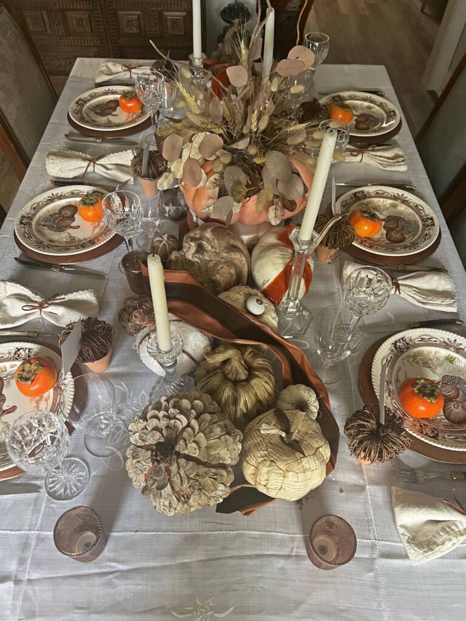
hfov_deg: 53.1
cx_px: 233
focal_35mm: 26
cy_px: 310
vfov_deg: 67.3
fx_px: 467
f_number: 1.5
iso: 250
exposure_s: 1/60
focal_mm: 5.7
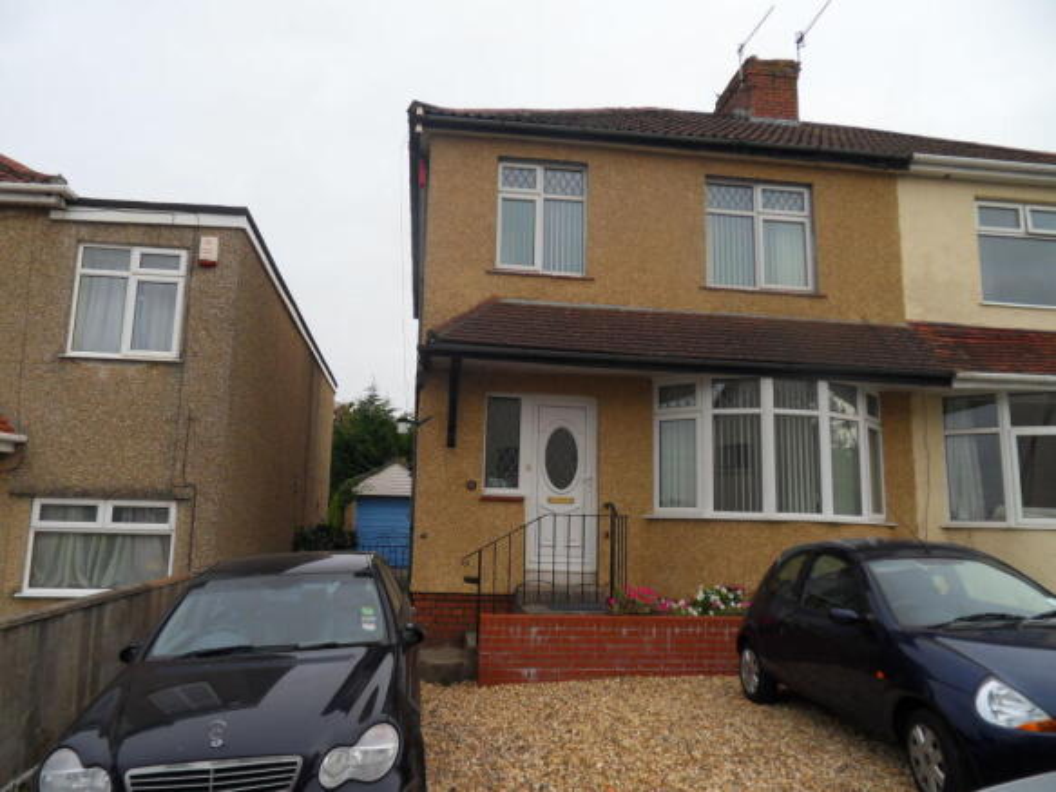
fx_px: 732
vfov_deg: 56.8
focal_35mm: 24
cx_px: 528
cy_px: 396
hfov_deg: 71.6
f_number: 7.5
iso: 80
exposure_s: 1/90
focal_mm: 4.2
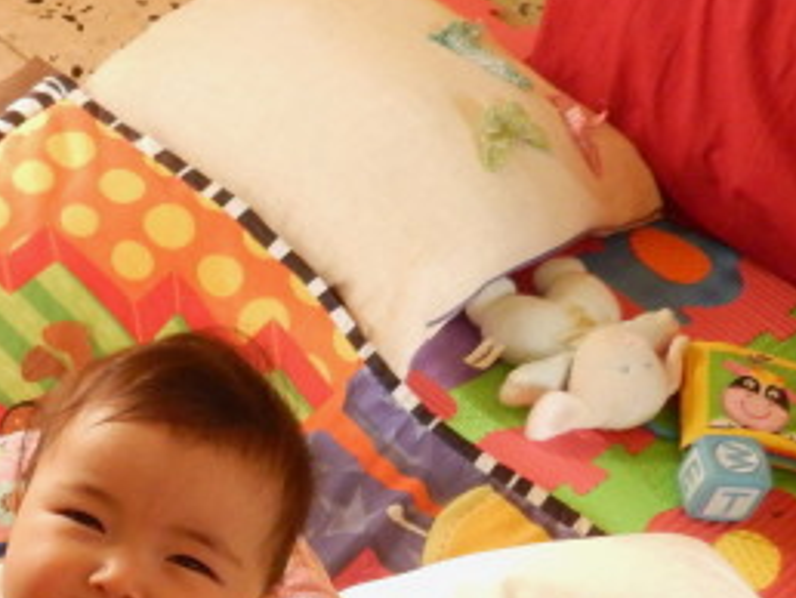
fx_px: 1427
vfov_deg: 21.9
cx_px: 12
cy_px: 715
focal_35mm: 62
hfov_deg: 29.3
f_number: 3.4
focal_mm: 4.5
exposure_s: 1/50
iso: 400
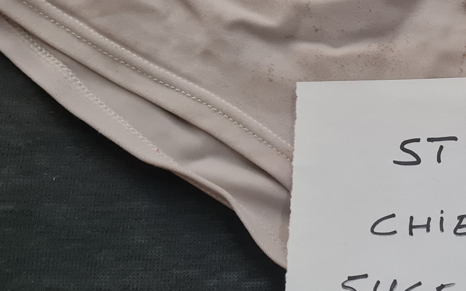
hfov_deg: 25.3
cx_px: 544
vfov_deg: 17.6
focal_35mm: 74
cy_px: 158
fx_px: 940
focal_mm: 5.4
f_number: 1.8
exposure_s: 1/50
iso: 800
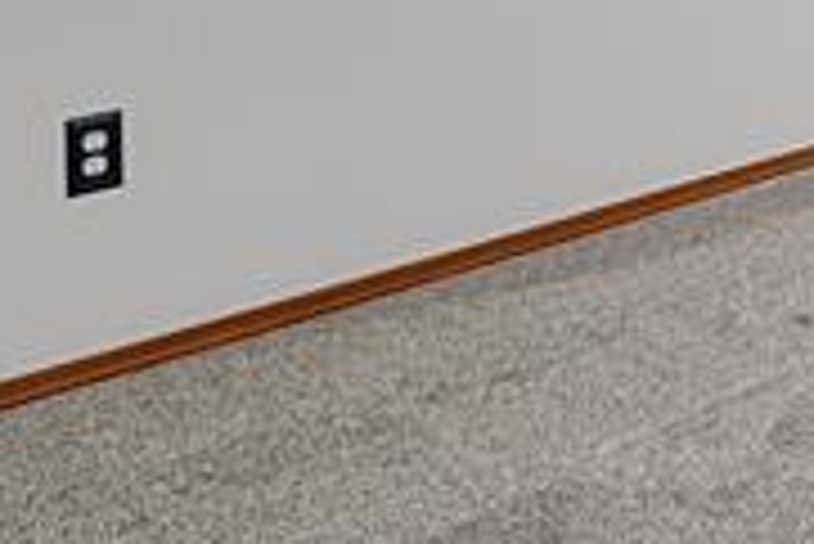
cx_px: 962
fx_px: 1358
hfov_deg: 29.1
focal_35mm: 60
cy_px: -319
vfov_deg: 19.2
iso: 250
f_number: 8
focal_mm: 17
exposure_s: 1.6
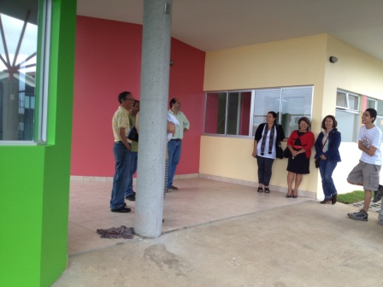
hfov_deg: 52.6
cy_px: 144
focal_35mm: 35
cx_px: 192
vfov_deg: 40.7
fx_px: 387
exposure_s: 1/30
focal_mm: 4.28
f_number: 2.4
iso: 64
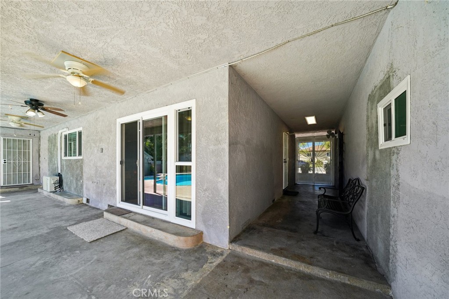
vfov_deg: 85.4
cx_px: 224
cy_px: 150
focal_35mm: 13
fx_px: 162
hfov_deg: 108.3
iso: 100
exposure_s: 1/40
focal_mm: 13
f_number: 8
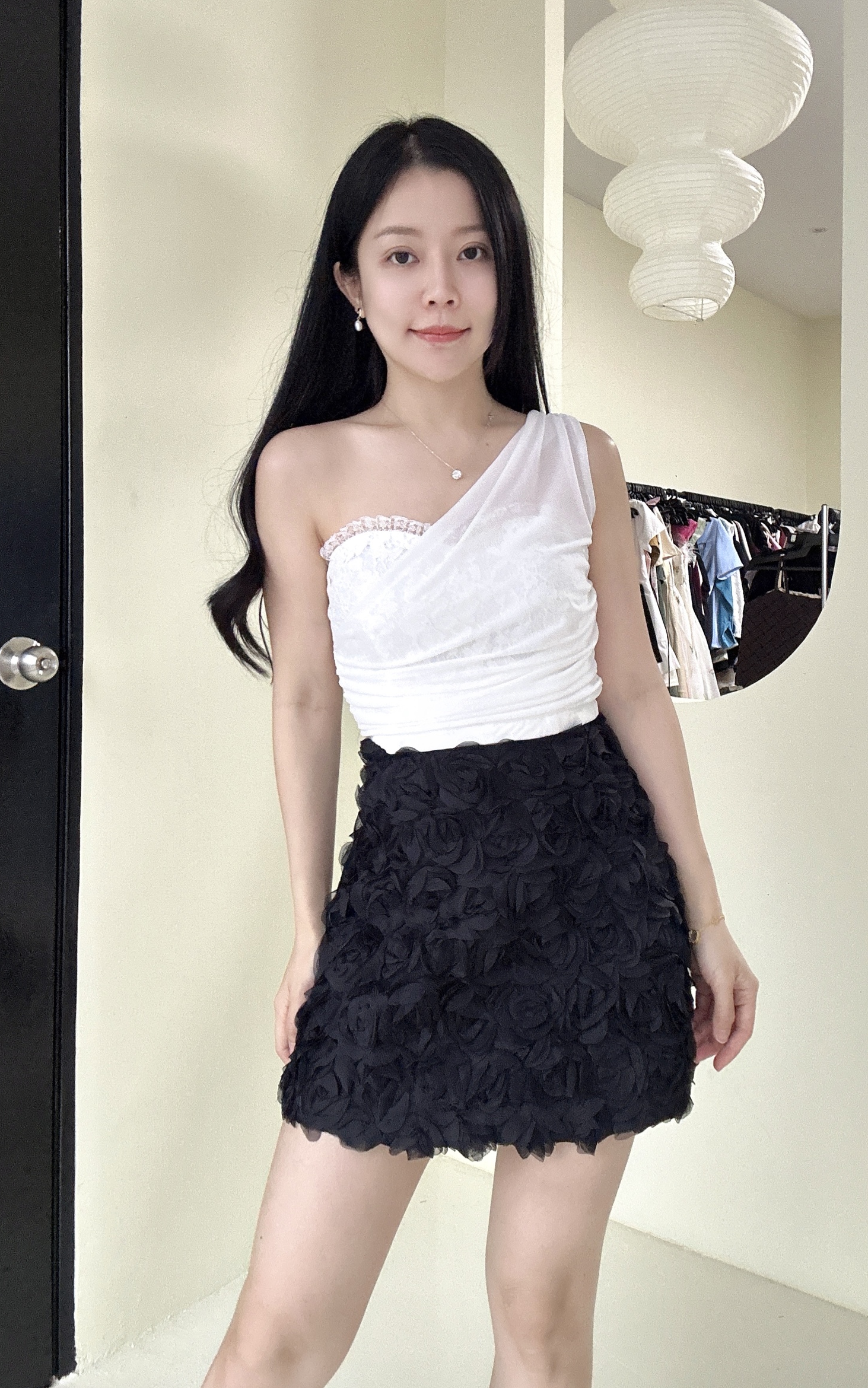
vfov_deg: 72.5
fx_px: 946
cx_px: 442
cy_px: 692
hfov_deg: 49.3
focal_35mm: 25
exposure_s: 1/60
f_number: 1.9
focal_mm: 2.69
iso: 250
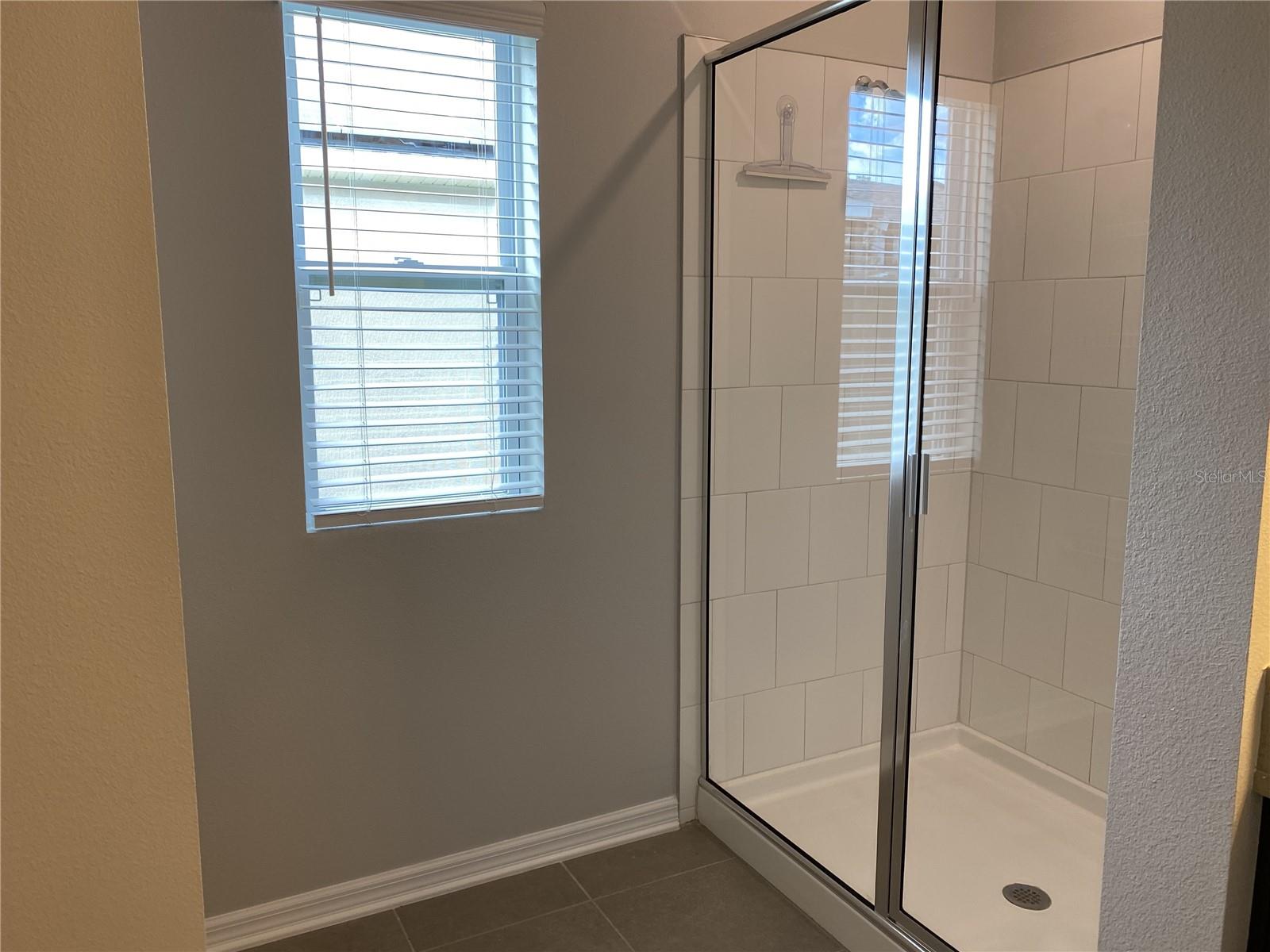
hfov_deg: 67.3
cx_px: 635
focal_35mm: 26
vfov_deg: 53.1
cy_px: 476
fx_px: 954
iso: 64
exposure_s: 1/120
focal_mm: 4.25
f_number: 1.8
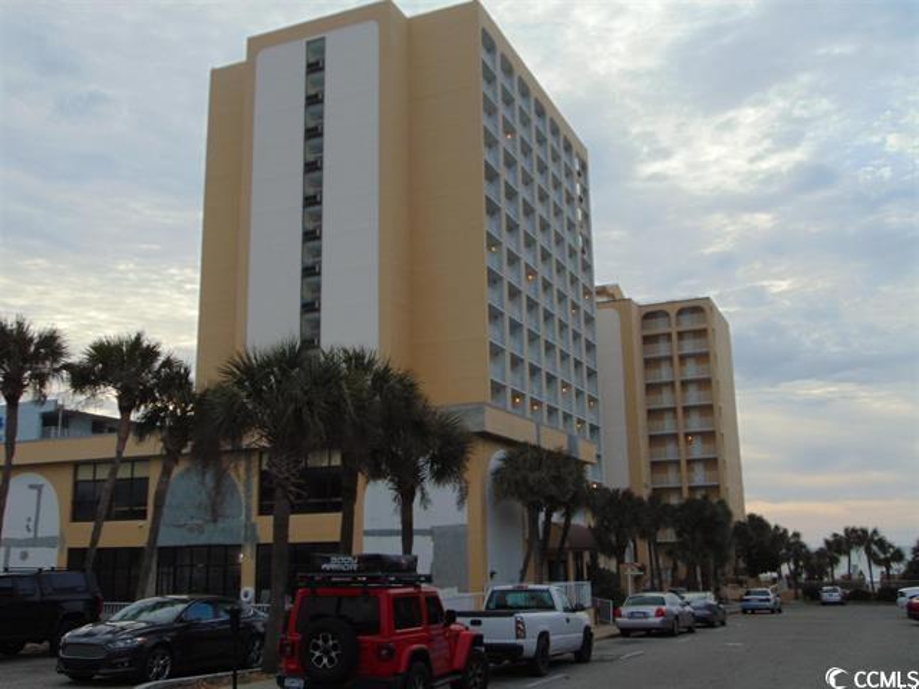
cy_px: 344
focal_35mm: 35
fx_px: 929
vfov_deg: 40.7
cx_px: 460
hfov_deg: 52.6
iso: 80
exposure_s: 1/500
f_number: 3.2
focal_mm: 6.3
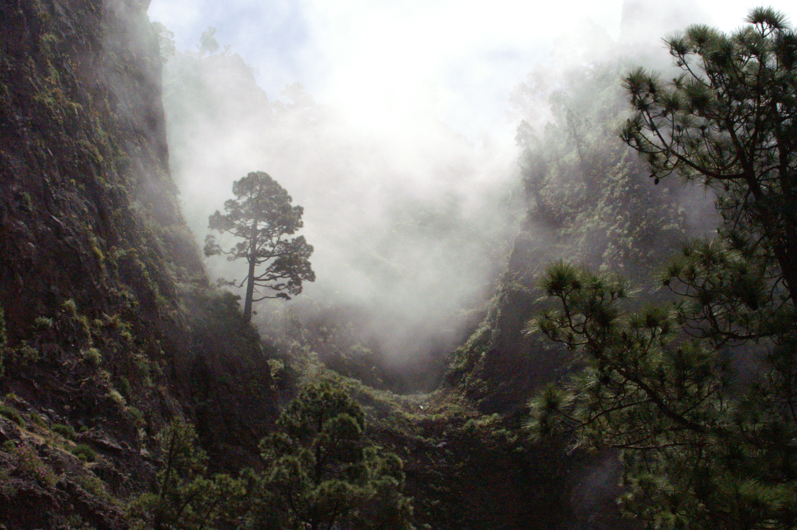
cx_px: 398
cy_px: 265
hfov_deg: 46.4
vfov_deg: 31.8
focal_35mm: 42
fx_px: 929
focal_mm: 28
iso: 3200
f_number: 16
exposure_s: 1/2000
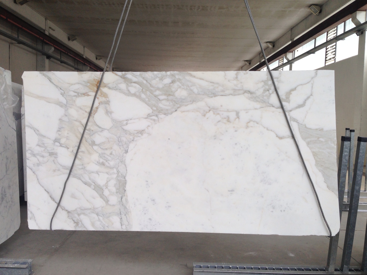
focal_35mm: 33
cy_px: 138
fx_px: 350
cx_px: 184
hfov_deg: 55.4
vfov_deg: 42.9
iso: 50
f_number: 2.4
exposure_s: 1/167
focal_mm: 4.13
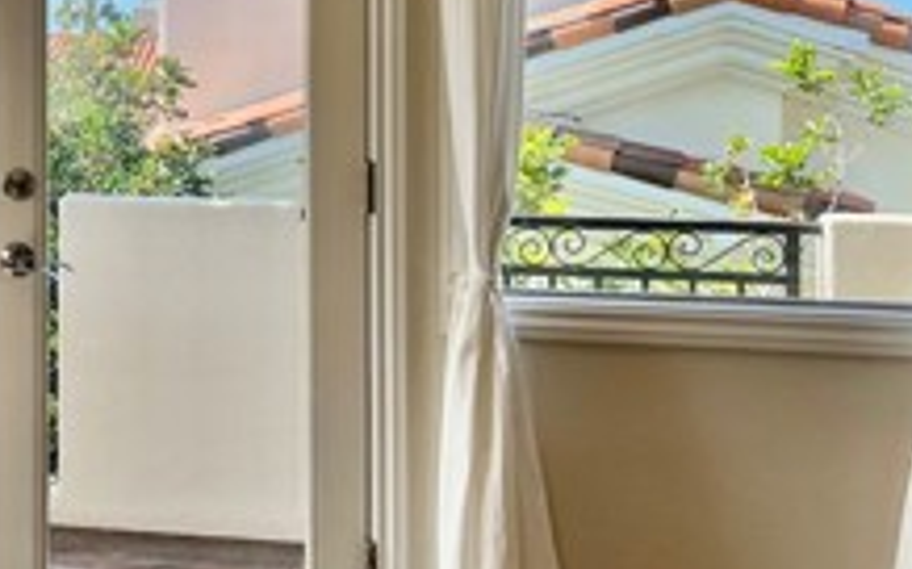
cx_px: -88
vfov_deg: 15.8
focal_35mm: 81
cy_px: 4
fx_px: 2012
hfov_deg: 23.9
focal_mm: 5.1
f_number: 1.6
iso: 50
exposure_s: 1/840
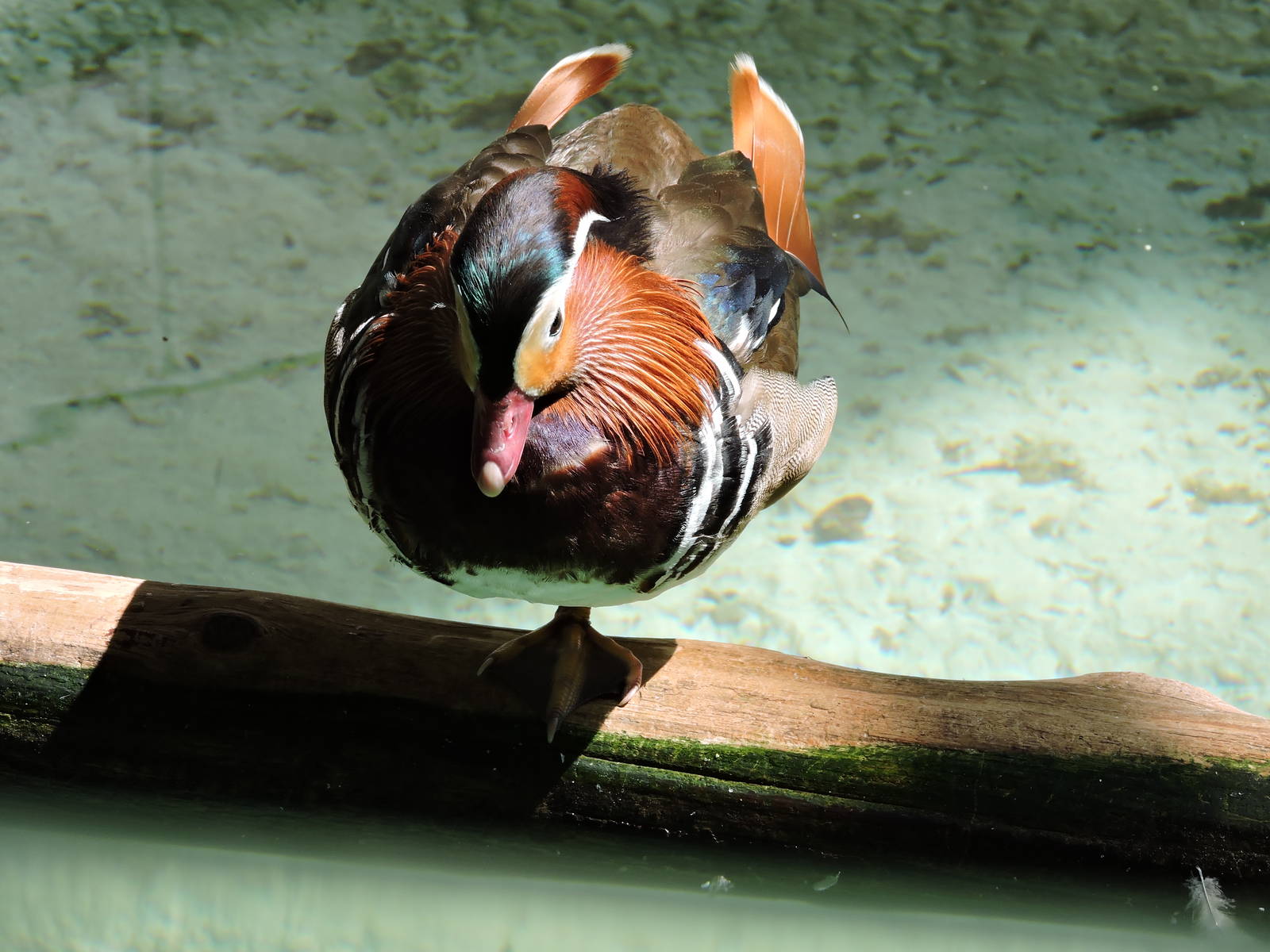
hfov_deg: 8.8
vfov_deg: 6.6
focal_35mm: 225
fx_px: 8255
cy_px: 476
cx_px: 635
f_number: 4.6
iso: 110
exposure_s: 1/200
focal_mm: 40.1
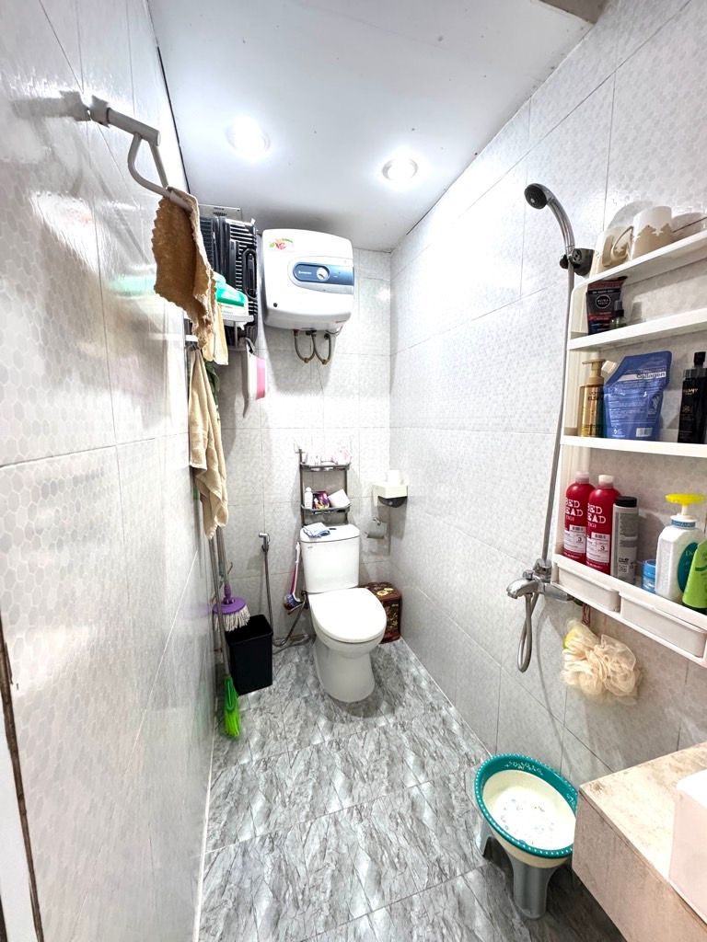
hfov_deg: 85.7
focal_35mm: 14
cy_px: 471
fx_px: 381
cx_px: 354
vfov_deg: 102.1
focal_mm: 2.22
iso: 320
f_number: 2.2
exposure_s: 1/60
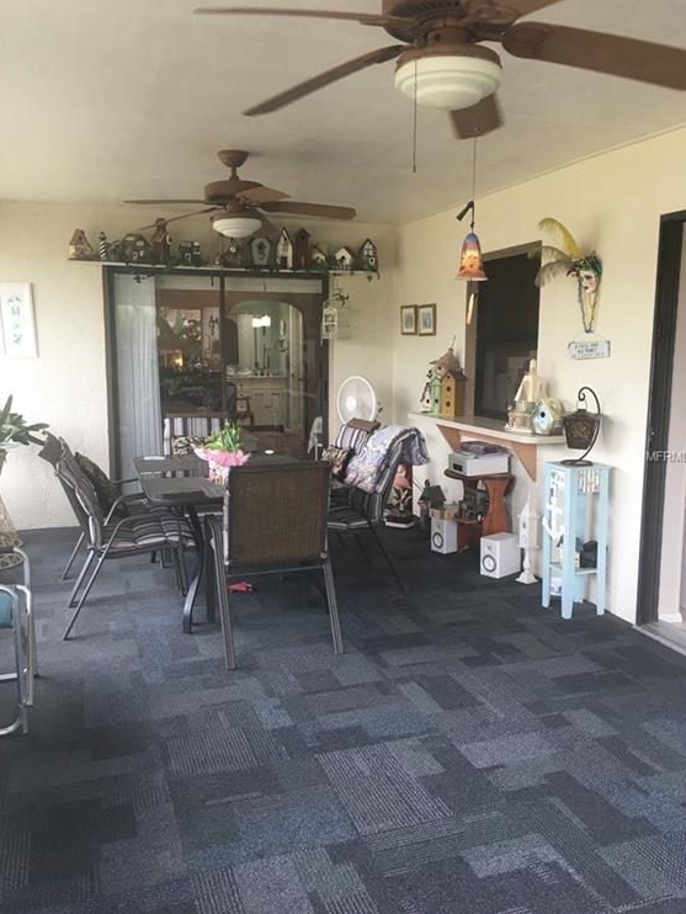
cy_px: 457
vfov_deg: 59.9
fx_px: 792
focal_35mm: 30
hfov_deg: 46.8
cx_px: 347
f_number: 2.2
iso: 25
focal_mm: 4.15
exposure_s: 1/30
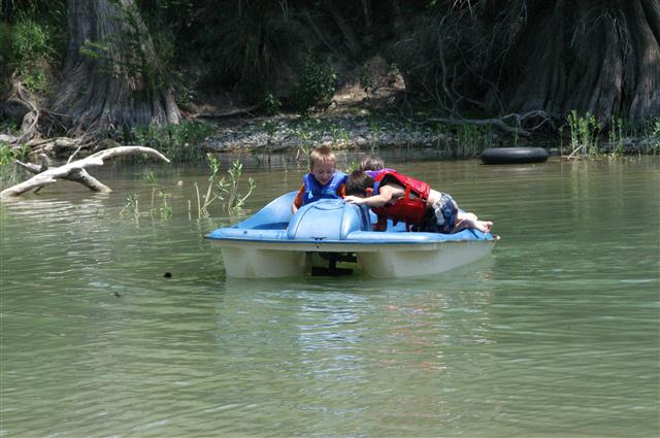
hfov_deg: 17.5
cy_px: 219
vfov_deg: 11.7
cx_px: 330
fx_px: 2142
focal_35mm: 117
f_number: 11
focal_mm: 78
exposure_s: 1/500
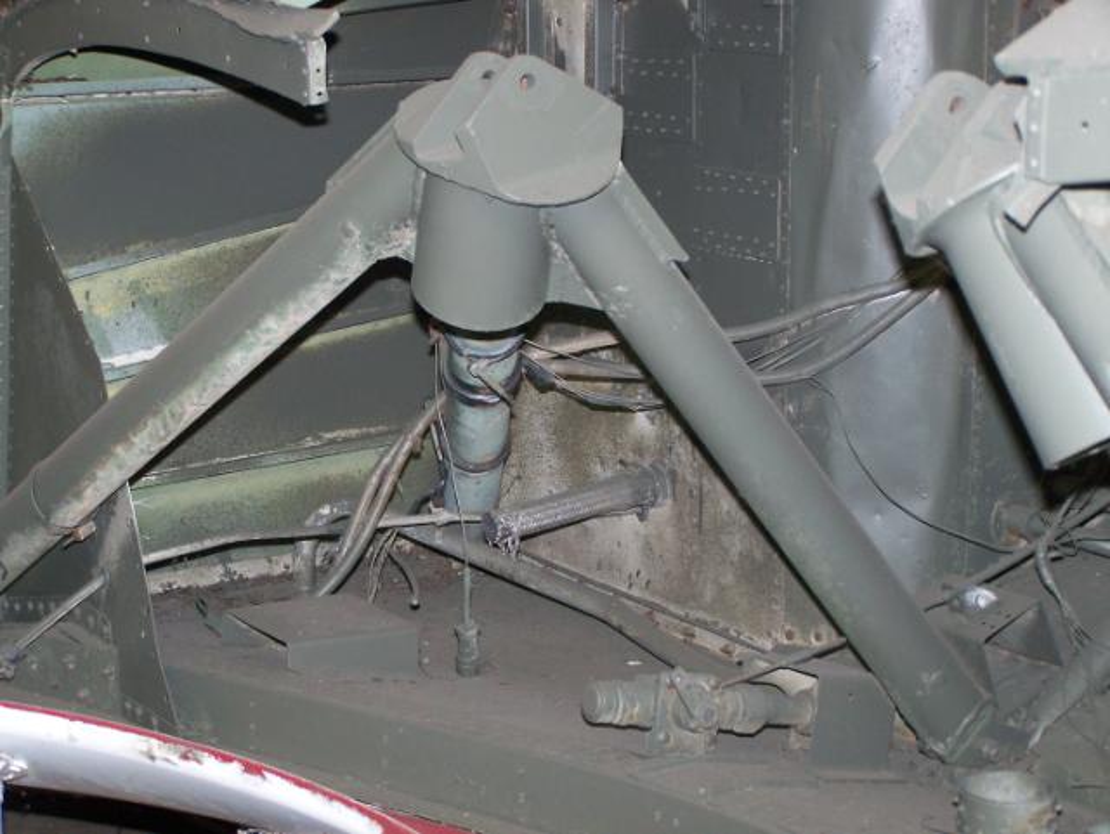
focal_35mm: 69
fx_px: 2214
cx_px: 555
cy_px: 417
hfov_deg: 28.1
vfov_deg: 21.3
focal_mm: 11.5
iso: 160
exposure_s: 1/80
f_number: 3.2
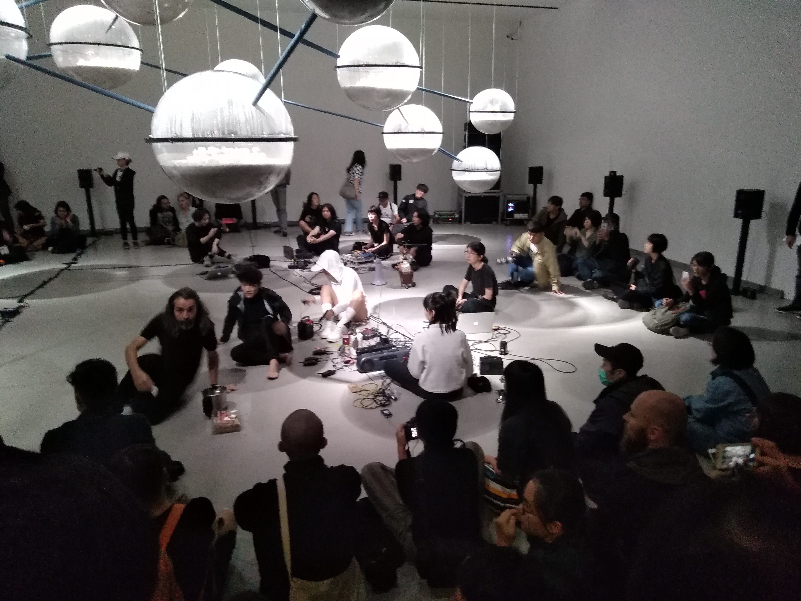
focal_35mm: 26
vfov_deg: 53.1
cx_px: 400
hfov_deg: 67.3
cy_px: 300
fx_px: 602
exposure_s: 1/15
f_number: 2.2
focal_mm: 3.46
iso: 920
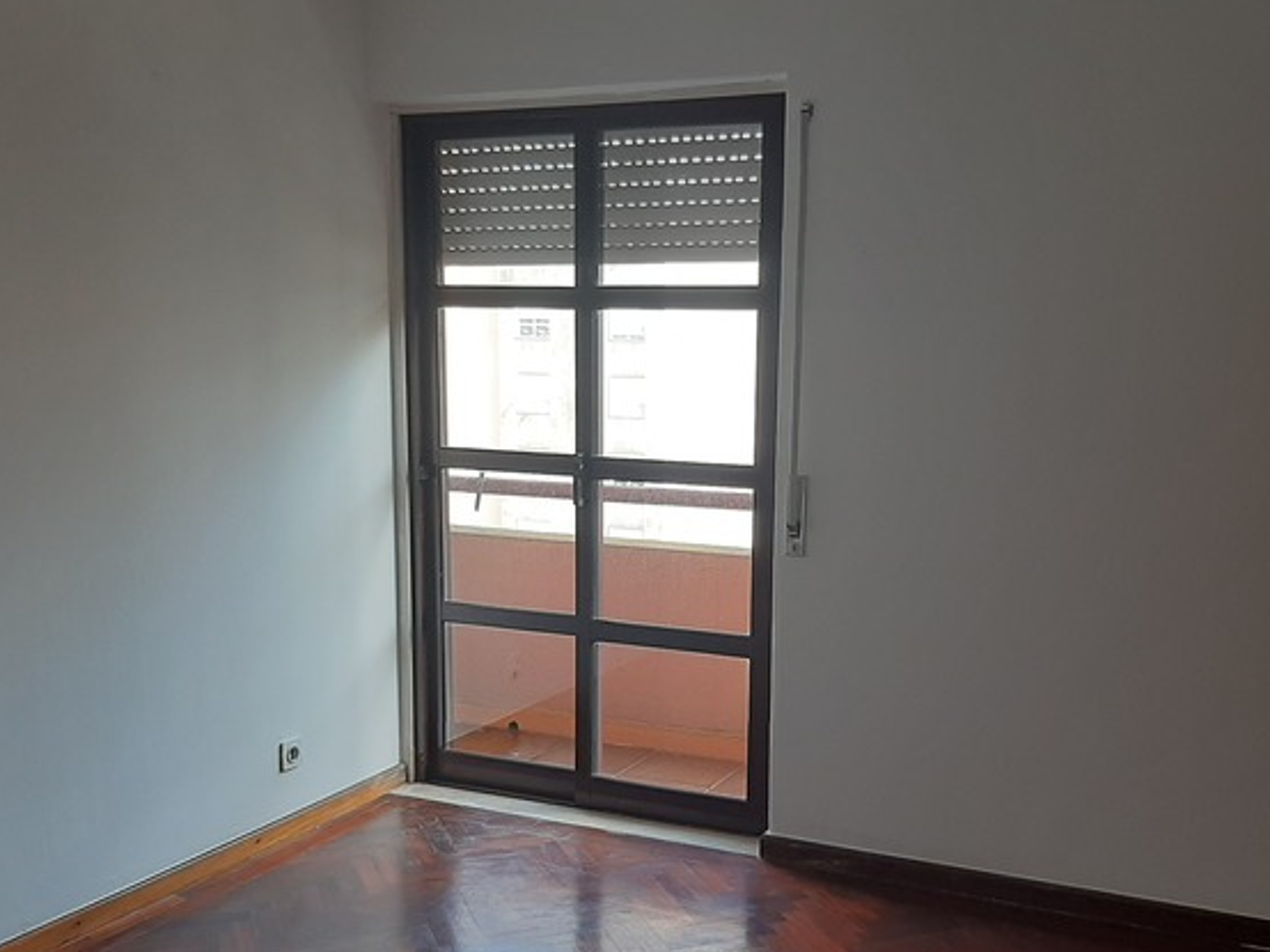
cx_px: 683
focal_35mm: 39
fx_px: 1430
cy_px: 590
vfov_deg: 36.6
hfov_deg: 47.8
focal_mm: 3.93
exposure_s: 1/103
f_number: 1.7
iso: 40
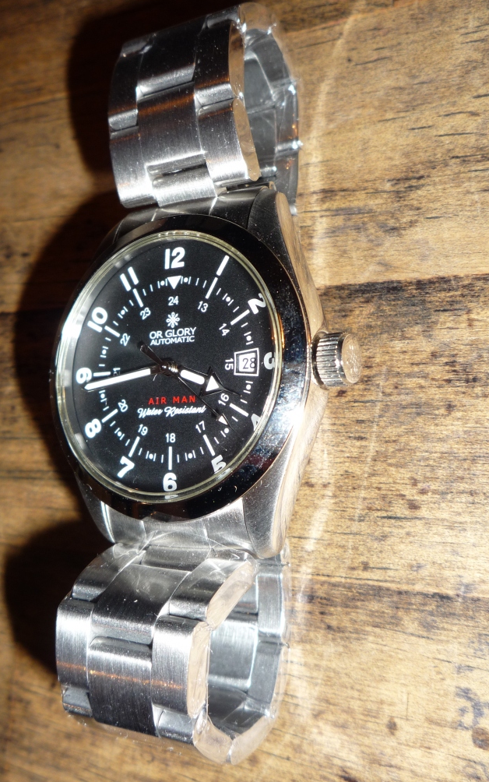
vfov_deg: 49.3
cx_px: 207
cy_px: 390
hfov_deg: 32.0
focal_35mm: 40
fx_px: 852
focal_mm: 6.5
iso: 100
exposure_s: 1/30
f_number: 4.5
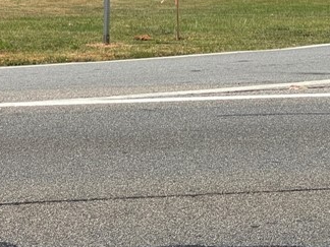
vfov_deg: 7.2
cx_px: 69
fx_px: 1926
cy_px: -122
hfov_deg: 9.8
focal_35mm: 202
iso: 20
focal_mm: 7.5
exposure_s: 1/2320
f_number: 2.2
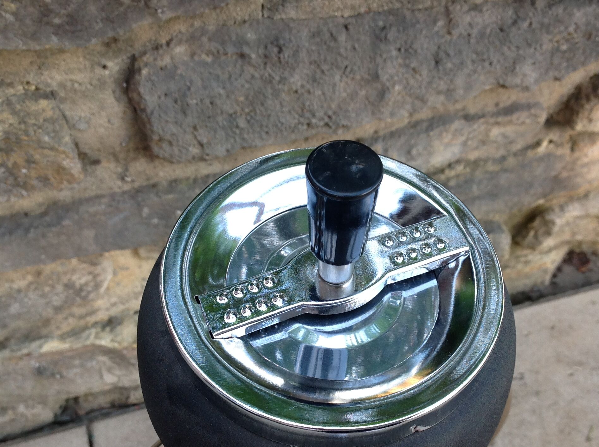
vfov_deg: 30.0
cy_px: 292
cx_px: 324
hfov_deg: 39.7
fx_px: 829
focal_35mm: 48
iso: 50
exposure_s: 1/60
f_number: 2.4
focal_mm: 4.28
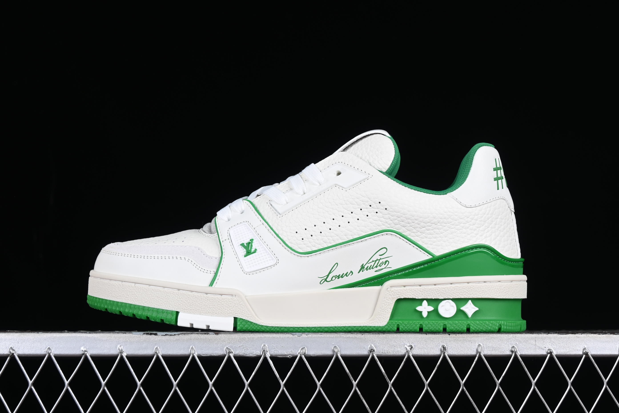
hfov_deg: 27.0
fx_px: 1289
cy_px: 206
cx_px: 310
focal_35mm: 75
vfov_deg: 18.2
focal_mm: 50
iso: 160
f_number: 8
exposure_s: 1/100
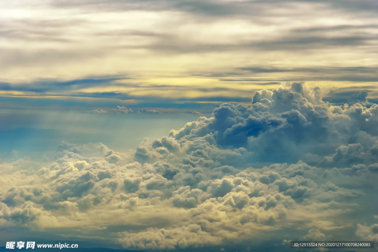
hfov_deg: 17.1
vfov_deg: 11.4
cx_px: 189
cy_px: 126
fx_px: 1261
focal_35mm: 120
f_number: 8
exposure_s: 1/800
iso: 200
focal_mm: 120
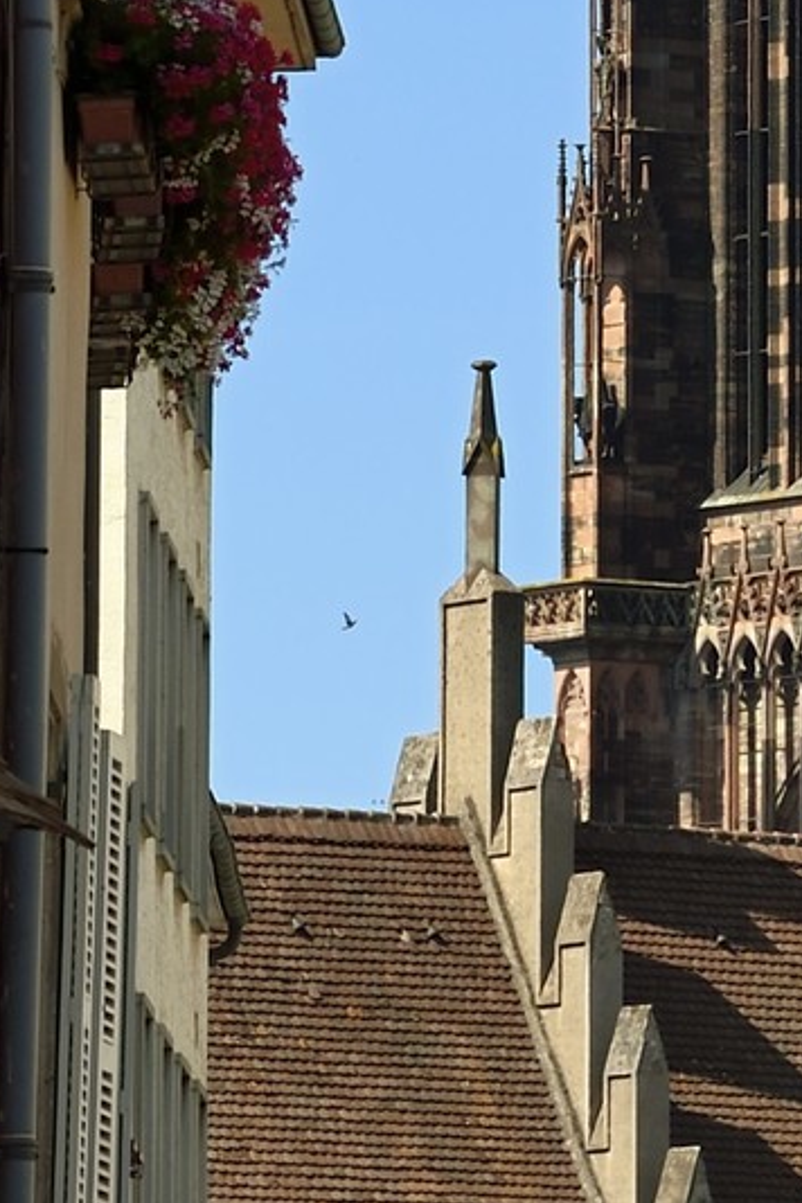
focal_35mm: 539
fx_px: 18010
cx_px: 651
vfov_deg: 3.8
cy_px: -1239
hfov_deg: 2.6
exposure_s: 1/250
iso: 200
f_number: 11
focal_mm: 120
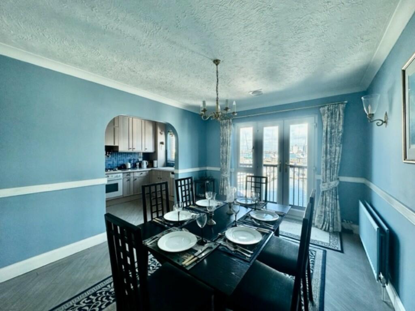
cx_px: 208
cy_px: 156
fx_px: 168
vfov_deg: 85.7
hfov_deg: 102.1
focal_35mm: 14
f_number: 2.2
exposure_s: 1/246
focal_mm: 2.22
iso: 40
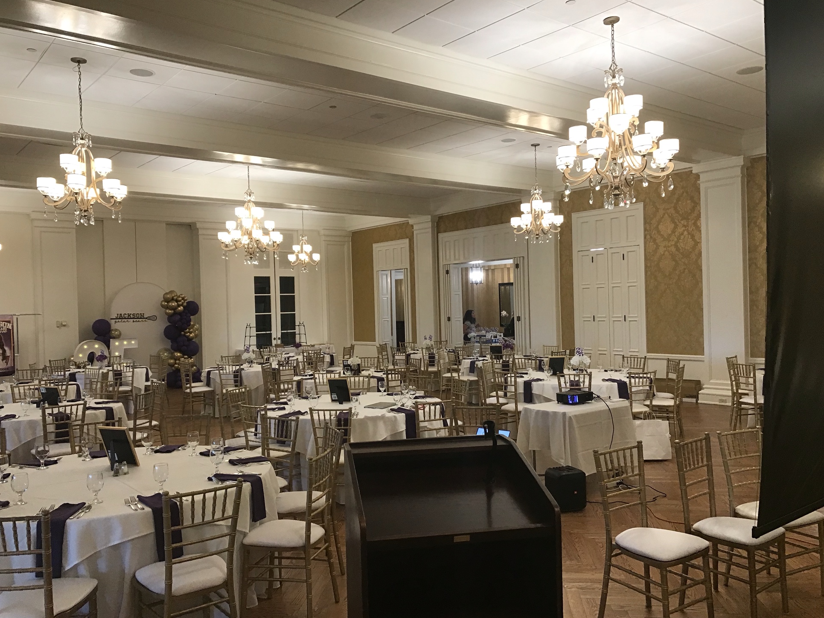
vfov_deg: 48.2
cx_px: 413
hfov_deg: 61.7
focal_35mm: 29
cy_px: 315
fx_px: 690
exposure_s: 1/30
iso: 40
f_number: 1.8
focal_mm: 3.99
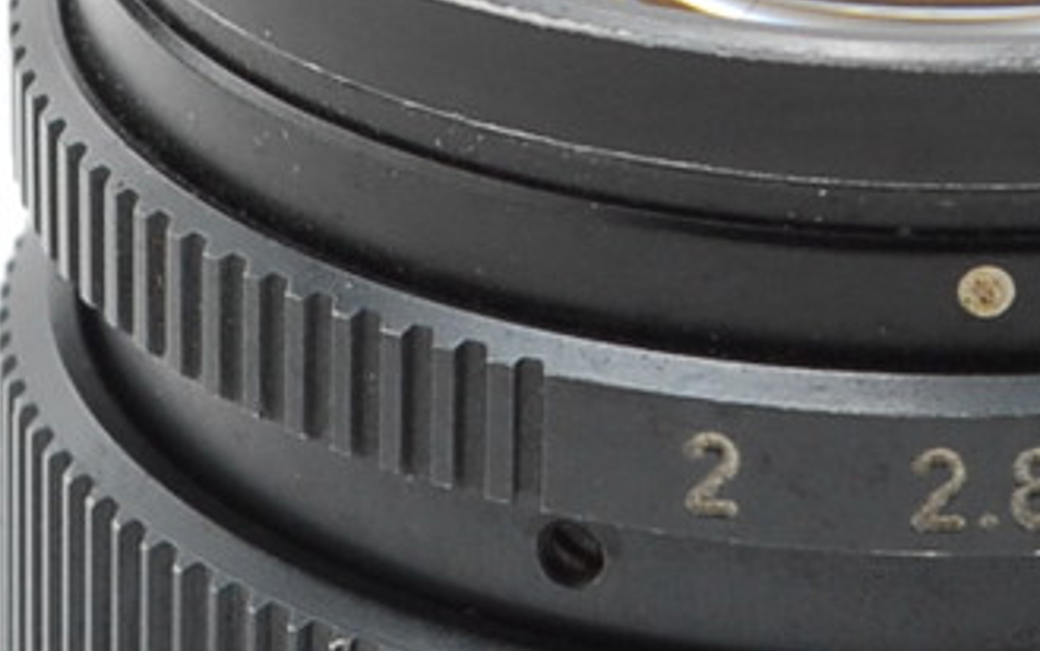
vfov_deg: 3.2
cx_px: 152
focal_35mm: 409
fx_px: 11612
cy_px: 826
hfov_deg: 5.1
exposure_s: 1/100
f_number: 13
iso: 320
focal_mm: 55
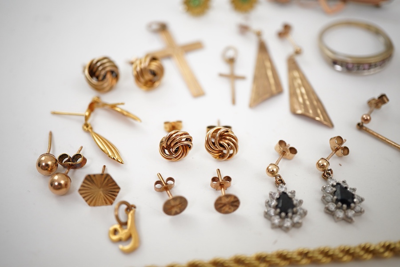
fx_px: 500
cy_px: 134
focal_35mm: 45
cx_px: 200
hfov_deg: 43.6
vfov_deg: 29.9
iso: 800
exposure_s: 1/160
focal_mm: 30
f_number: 5
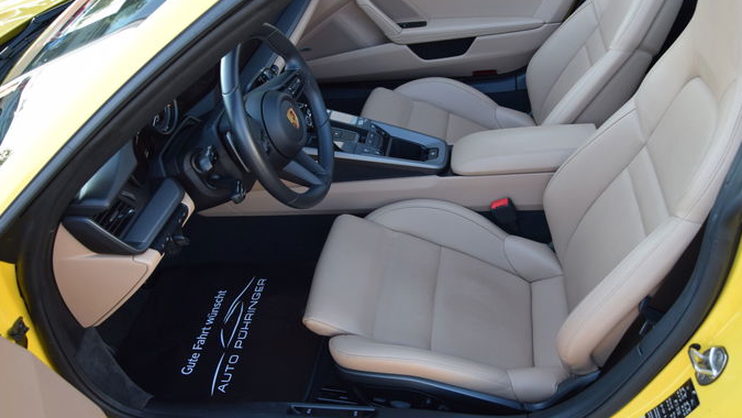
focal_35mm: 63
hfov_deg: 33.5
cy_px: 224
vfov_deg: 19.2
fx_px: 1232
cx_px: 392
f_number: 6.3
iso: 400
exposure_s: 1/160
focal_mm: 35
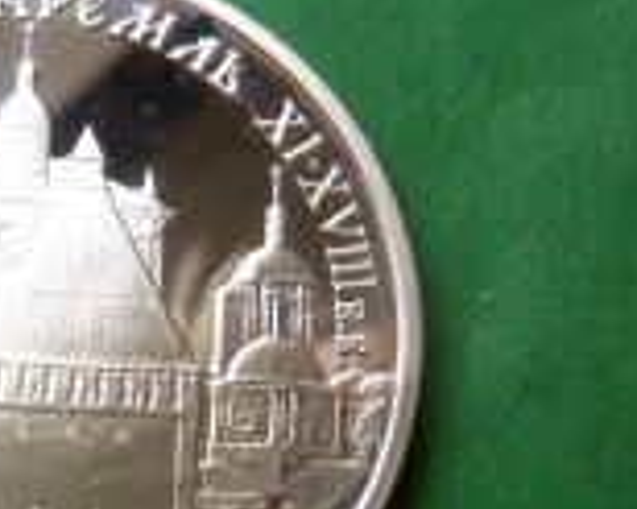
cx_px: 33
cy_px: 343
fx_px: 1338
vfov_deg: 21.4
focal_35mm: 71
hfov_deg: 25.7
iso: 200
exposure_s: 1/30
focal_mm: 5.1
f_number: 3.9
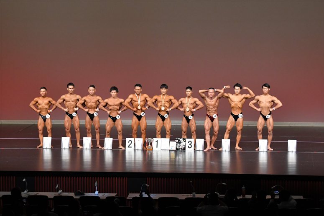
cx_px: 162
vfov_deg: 11.7
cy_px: 108
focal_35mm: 117
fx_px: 1052
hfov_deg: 17.5
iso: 4000
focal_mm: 78
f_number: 5.6
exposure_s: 1/400
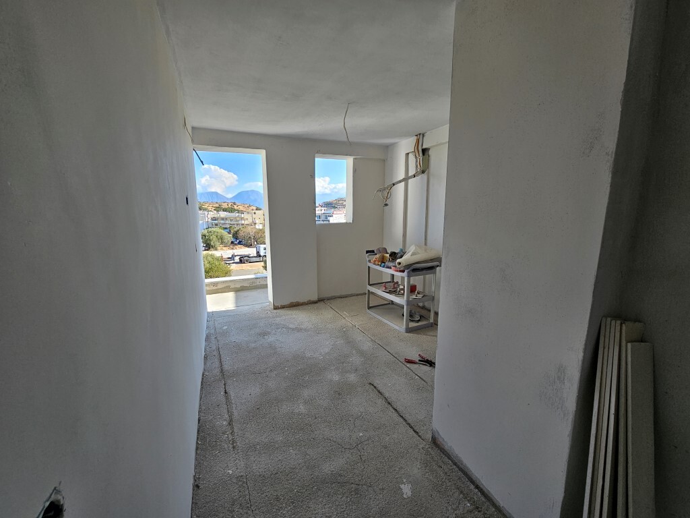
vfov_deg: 89.9
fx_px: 259
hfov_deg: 106.2
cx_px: 345
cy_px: 259
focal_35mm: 13
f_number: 2.2
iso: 50
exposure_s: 1/346
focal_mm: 2.2
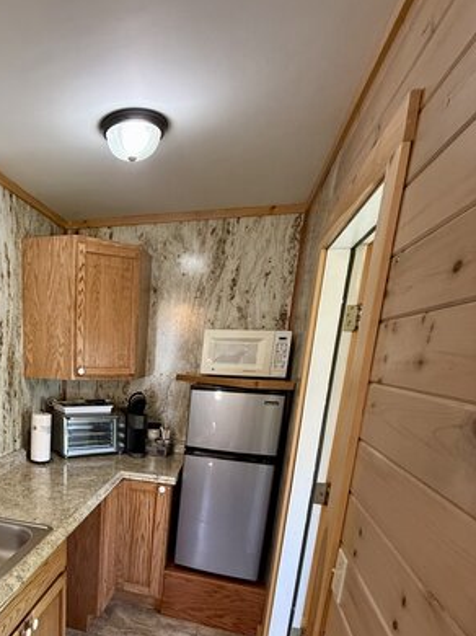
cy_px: 462
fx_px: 422
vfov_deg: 70.0
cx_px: 86
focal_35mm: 23
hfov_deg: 54.3
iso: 320
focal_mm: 2.22
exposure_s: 1/93
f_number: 2.2
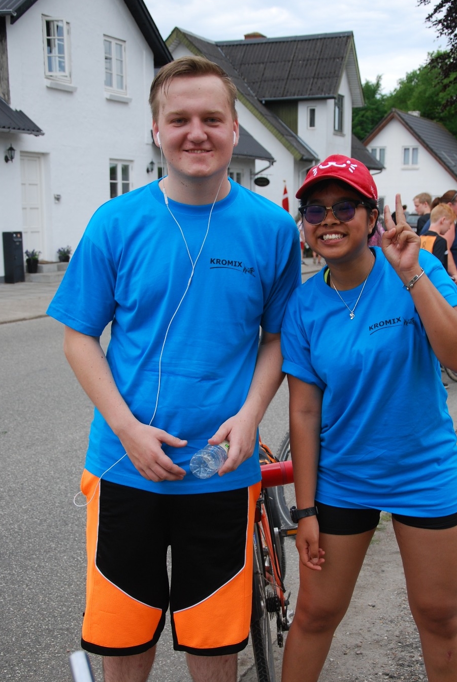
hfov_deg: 25.1
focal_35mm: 54
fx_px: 1025
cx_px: 257
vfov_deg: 36.8
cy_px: 379
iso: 200
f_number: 4.2
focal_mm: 30
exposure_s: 1/400
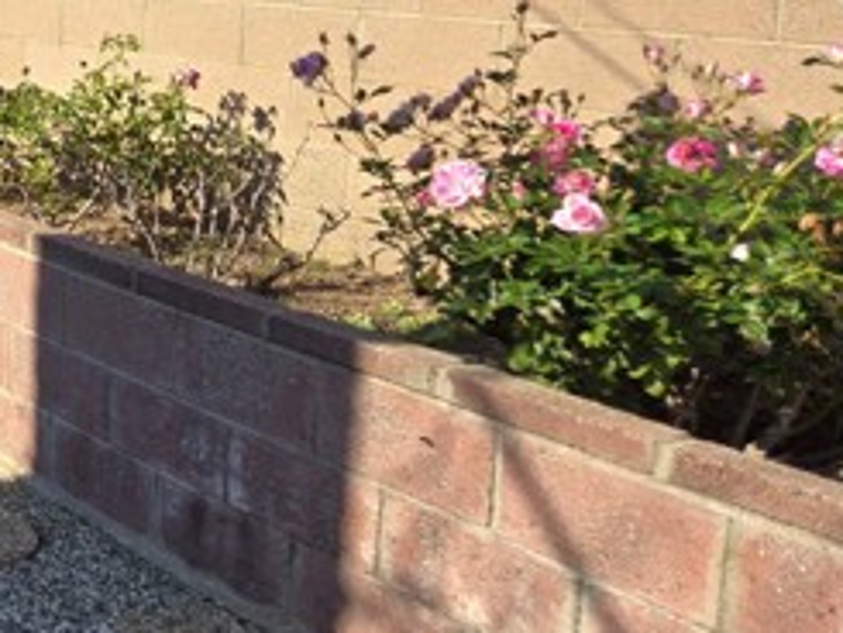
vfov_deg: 24.2
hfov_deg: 27.9
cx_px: -186
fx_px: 1462
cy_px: 165
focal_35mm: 60
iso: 25
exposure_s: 1/1245
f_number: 1.8
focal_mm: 5.4
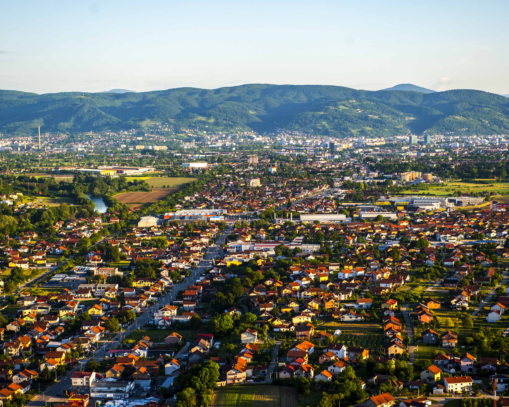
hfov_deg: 23.8
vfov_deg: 19.2
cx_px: 254
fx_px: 1205
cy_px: 201
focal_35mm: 80
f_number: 4.5
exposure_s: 1/2000
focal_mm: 70
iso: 800
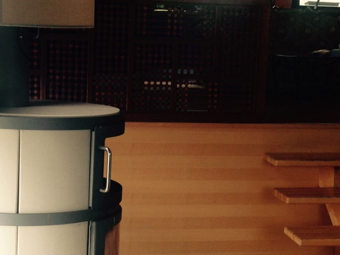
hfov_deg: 24.1
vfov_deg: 18.2
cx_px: 178
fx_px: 796
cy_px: 152
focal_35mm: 81
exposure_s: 1/60
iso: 50
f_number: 2.4
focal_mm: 4.12
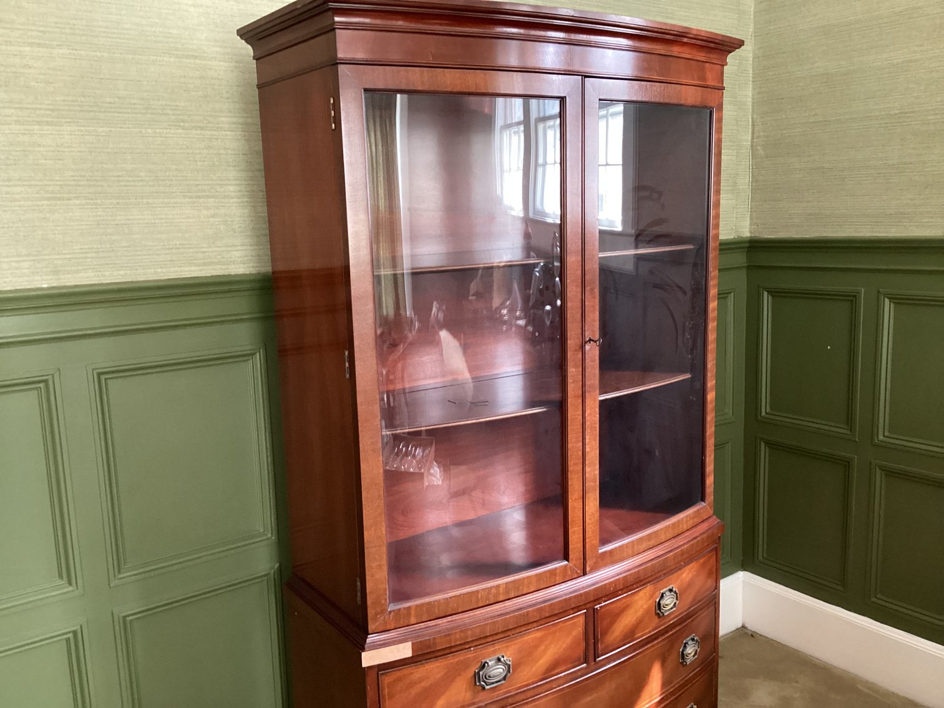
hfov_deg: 58.3
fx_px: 845
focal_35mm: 31
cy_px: 354
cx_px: 472
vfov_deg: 45.4
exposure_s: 1/40
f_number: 2.4
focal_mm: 3.3
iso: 400
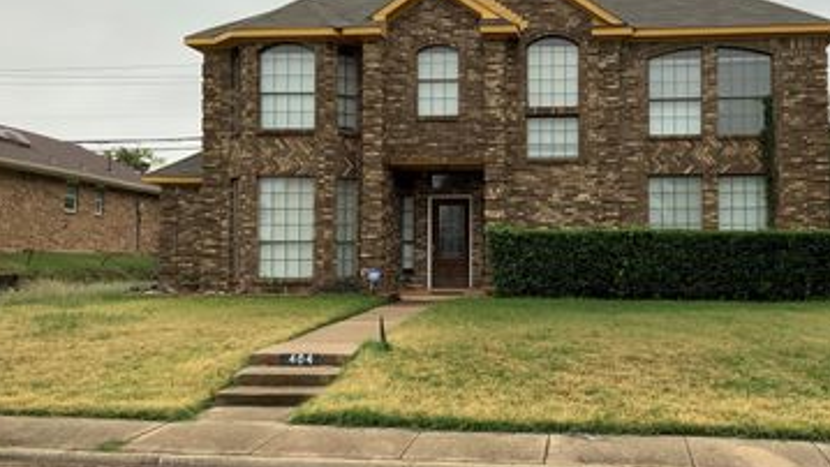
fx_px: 968
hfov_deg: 45.9
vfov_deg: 27.1
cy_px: 221
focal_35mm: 44
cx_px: 534
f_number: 1.8
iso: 16
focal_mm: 3
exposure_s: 1/138
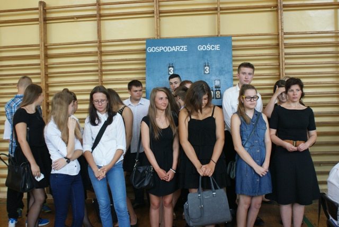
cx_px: 170
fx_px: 368
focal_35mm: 39
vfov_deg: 34.3
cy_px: 114
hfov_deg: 49.5
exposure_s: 1/60
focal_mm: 26
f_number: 5.6
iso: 400
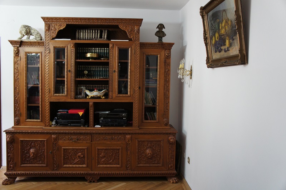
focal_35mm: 32
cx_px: 143
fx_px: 250
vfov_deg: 41.6
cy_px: 95
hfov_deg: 59.5
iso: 800
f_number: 4
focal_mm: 21
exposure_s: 1/40
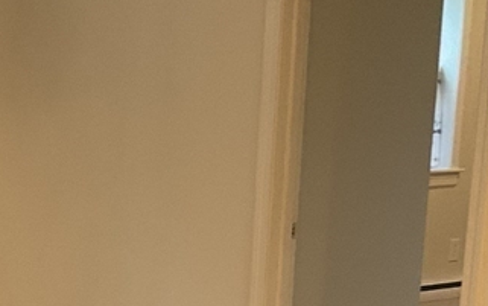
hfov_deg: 19.9
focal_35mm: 98
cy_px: 385
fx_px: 1304
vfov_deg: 13.0
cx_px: -100
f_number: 1.8
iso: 80
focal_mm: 3
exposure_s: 1/60
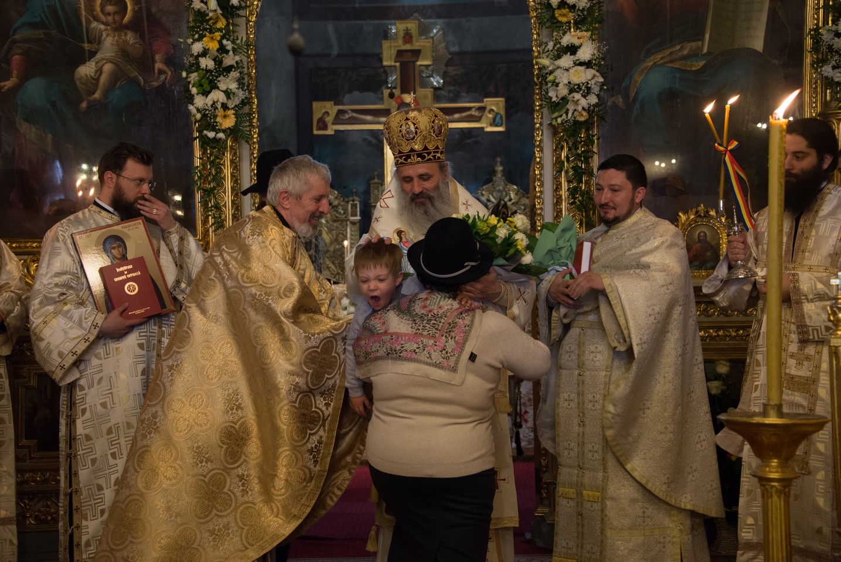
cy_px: 281
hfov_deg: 30.9
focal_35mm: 65
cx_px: 420
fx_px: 1519
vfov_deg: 20.9
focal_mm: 65
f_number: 4.8
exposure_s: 1/50
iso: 2500
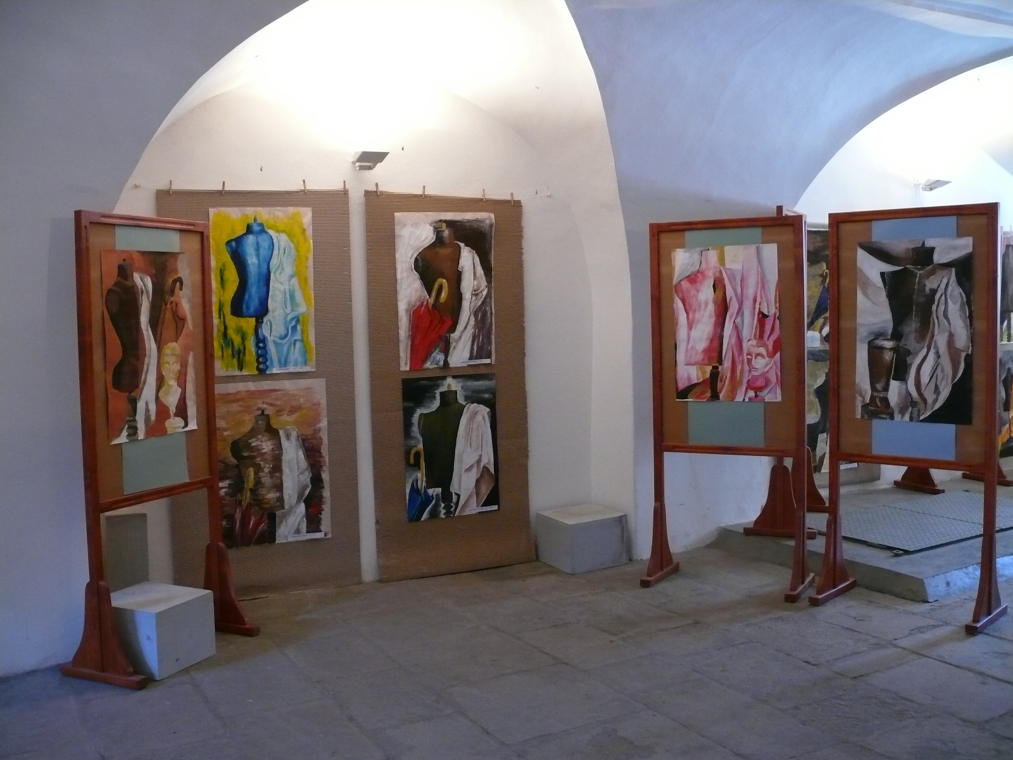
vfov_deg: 40.7
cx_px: 506
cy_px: 380
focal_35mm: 35
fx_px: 1024
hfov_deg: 52.6
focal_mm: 7.4
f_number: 2.8
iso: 400
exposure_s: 1/20
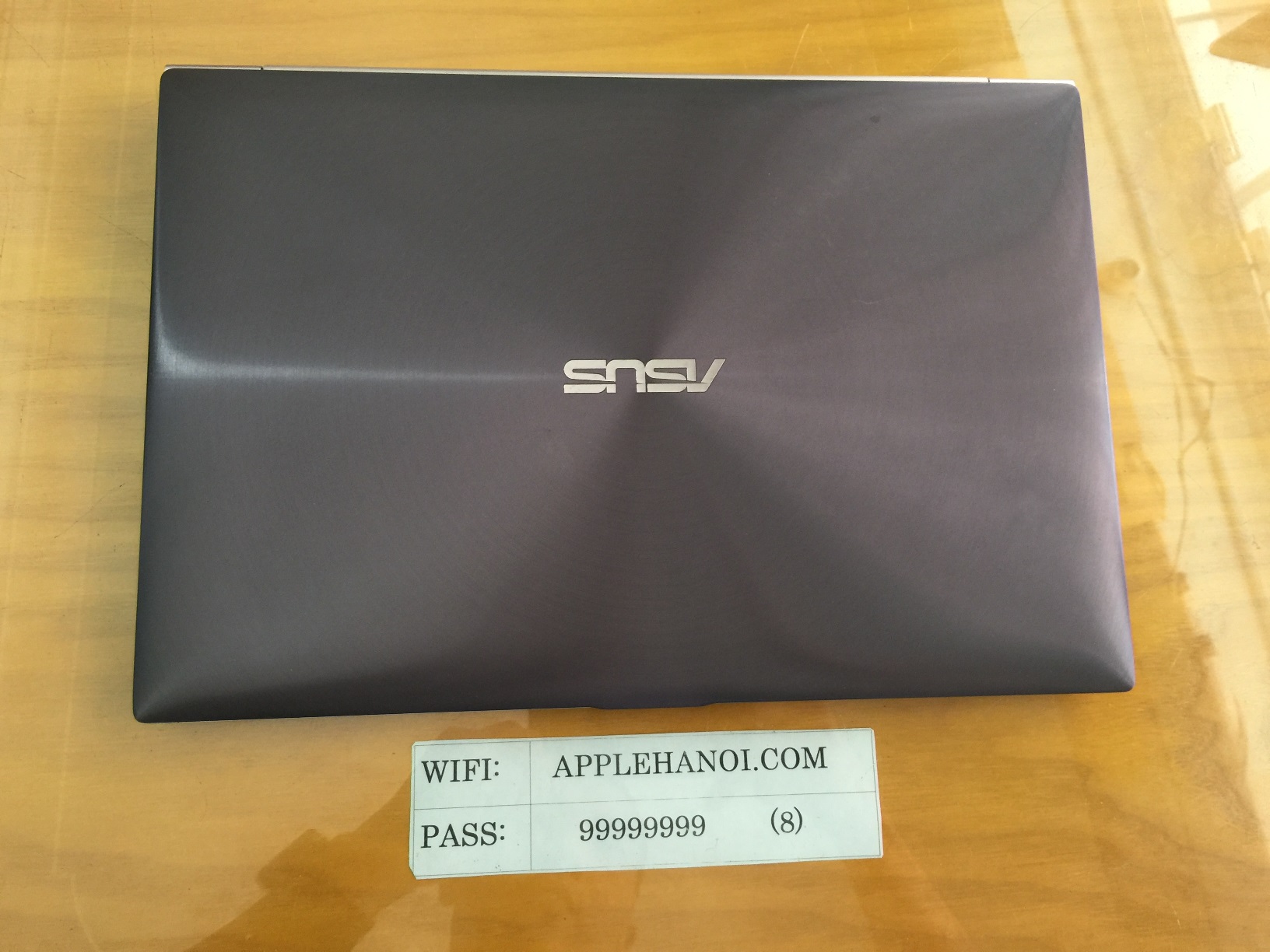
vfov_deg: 48.2
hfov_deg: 61.7
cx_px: 635
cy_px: 476
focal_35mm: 29
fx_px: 1064
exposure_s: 1/33
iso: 64
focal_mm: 4.15
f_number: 2.2
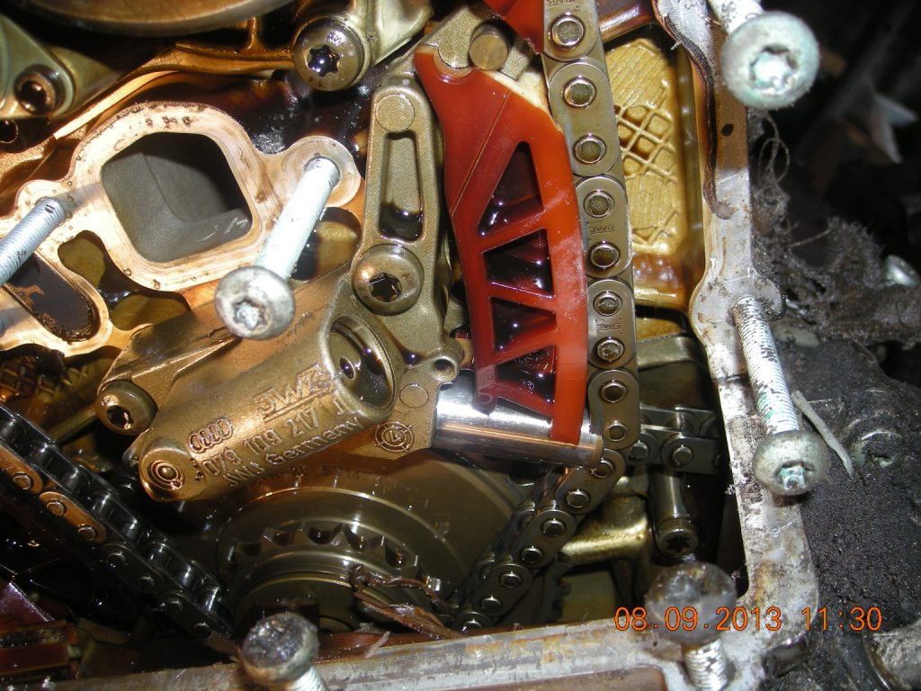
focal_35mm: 35
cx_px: 460
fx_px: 931
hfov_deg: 52.6
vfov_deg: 40.7
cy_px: 346
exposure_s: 1/30
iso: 50
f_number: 2.8
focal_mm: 5.7
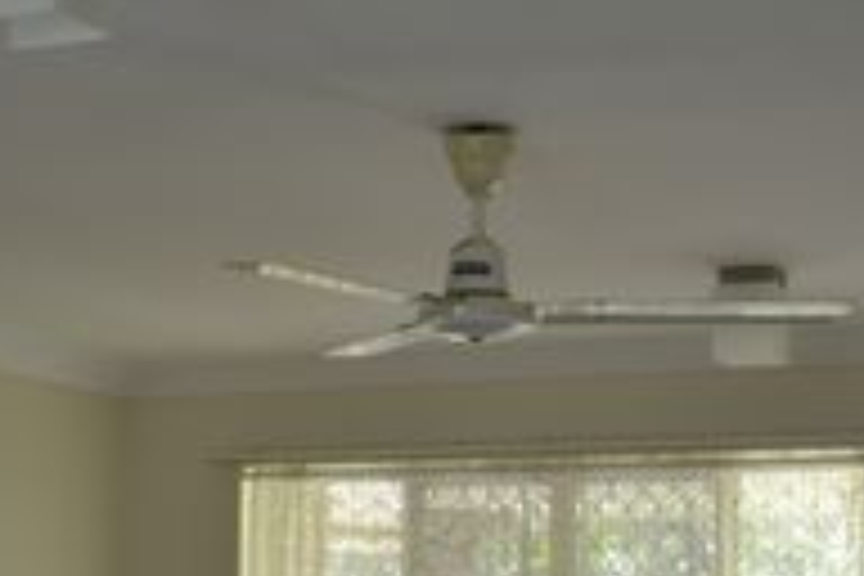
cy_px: 668
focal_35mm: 106
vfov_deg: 12.6
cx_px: 68
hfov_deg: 18.9
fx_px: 2549
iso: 400
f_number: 4.5
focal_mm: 29
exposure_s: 1/80
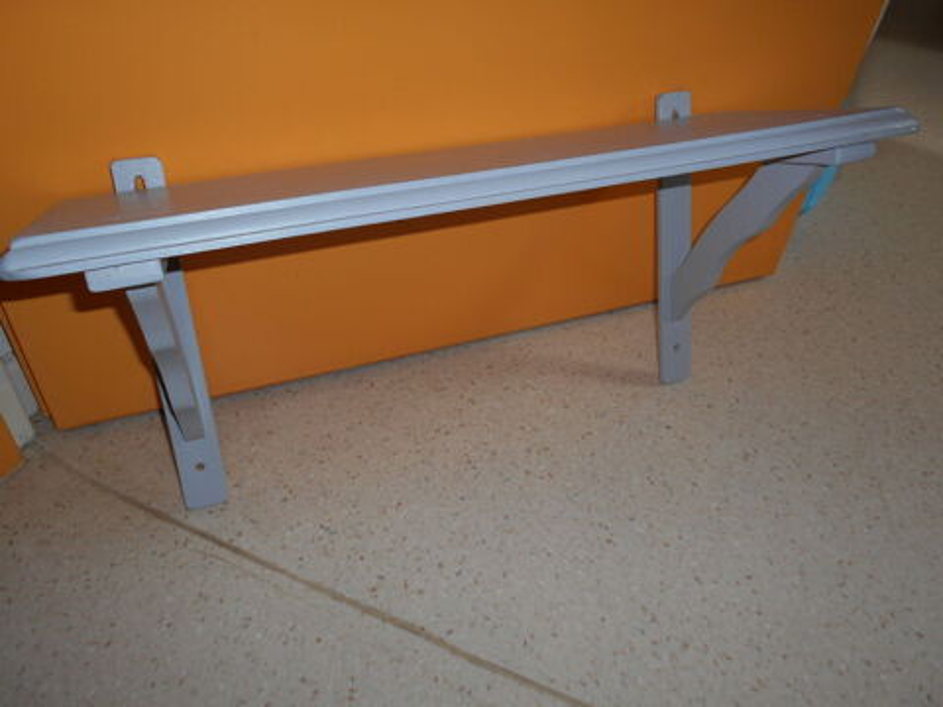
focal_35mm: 26
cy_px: 354
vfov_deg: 53.1
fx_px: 708
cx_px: 472
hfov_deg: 67.3
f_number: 3.2
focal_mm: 4.6
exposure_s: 1/25
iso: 80
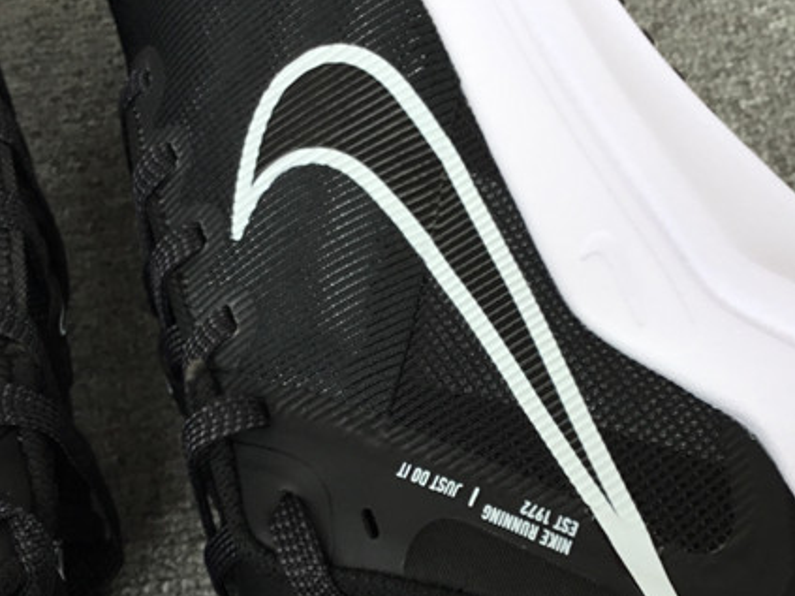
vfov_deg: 22.1
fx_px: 1515
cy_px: 401
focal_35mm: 66
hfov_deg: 29.4
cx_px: 455
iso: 25
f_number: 2.4
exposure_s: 1/118
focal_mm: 3.3
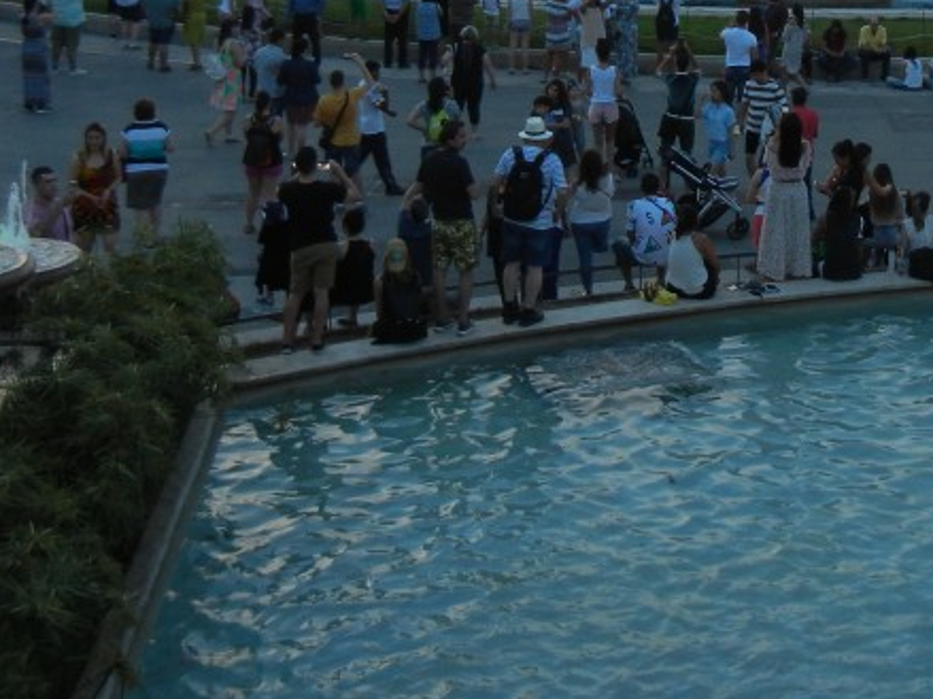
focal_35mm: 70
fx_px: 1886
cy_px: -40
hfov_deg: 27.3
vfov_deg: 20.2
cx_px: 725
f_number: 3.5
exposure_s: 1/53.5
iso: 160
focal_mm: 5.4
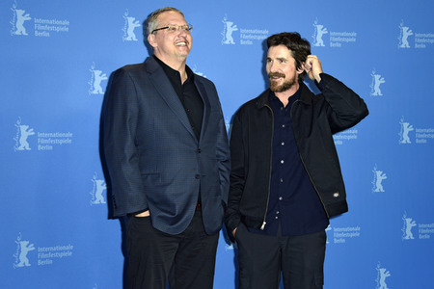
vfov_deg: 21.9
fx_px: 747
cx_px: 217
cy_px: 144
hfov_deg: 32.4
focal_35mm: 62
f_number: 5
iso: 640
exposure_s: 1/160
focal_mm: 62
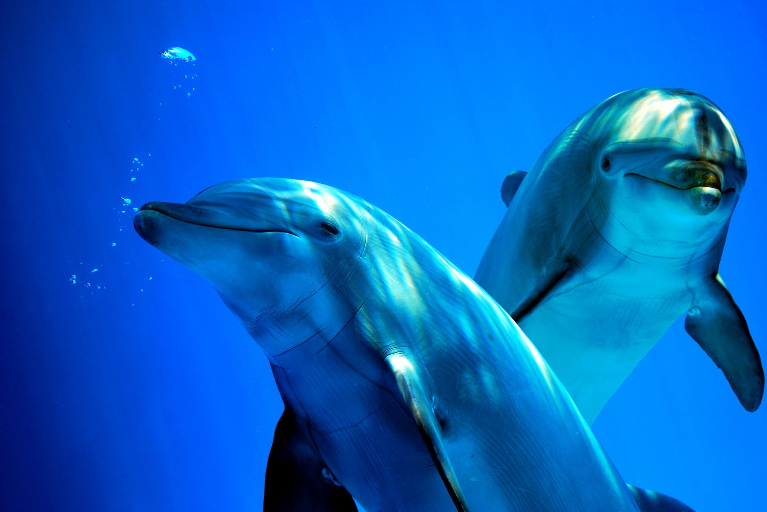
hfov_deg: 24.3
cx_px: 383
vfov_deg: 16.4
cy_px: 257
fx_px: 1779
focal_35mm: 84
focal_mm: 55
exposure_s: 1/640
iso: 200
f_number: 4
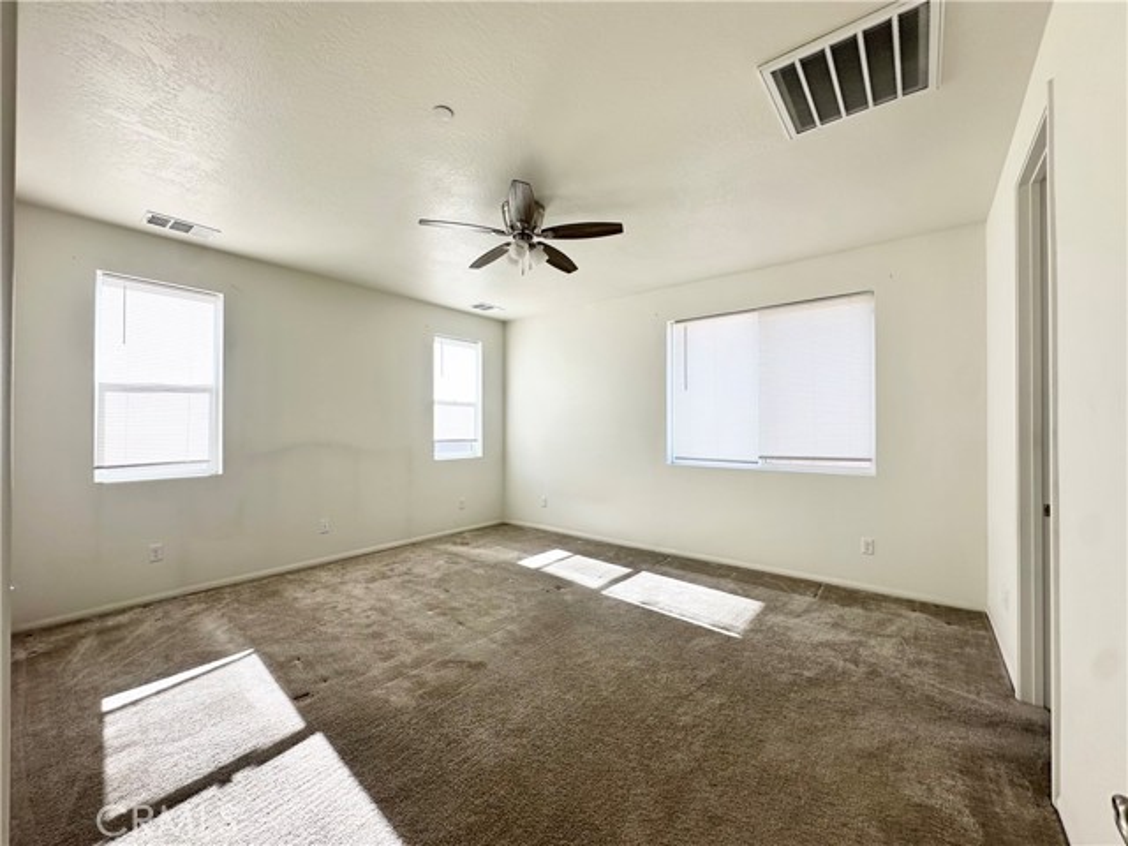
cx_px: 564
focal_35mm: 14
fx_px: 456
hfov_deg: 102.1
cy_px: 423
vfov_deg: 85.7
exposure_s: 1/169
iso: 40
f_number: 2.2
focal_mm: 2.22
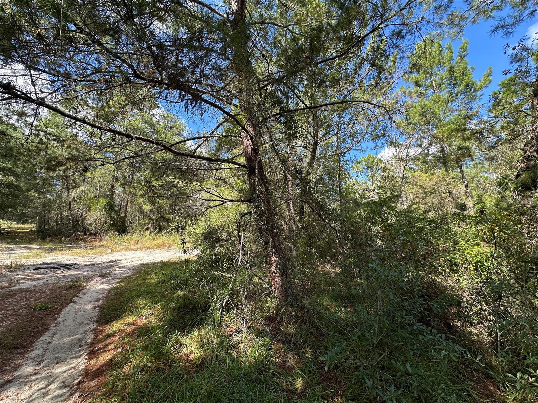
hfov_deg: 102.1
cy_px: 202
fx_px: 218
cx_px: 269
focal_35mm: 14
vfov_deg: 85.7
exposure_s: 1/271
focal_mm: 2.22
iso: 40
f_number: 2.2
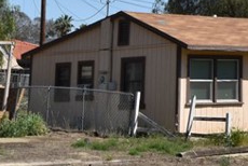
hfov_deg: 12.1
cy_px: -159
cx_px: 388
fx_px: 1104
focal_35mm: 160
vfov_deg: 8.2
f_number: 9
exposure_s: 1/320
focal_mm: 24
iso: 200
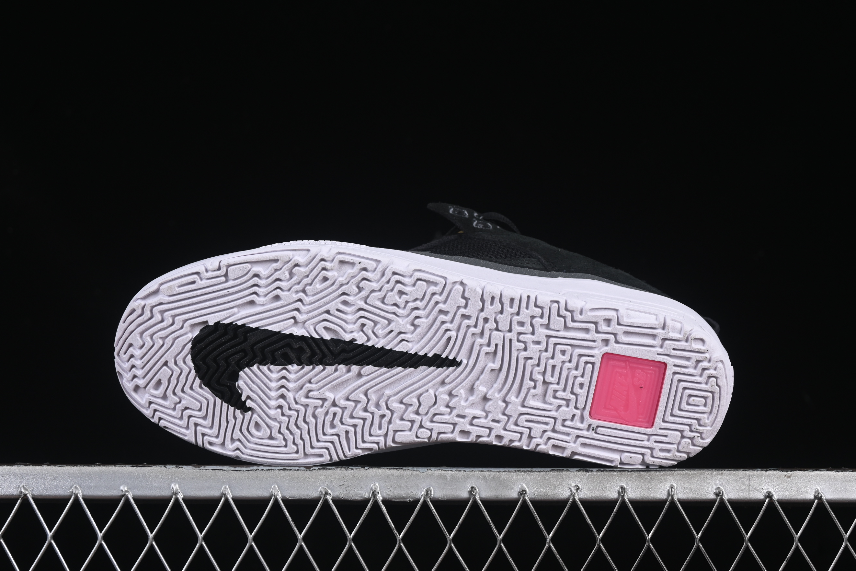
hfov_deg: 25.7
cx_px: 433
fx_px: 1878
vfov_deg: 17.3
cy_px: 279
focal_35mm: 79
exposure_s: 1/80
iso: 160
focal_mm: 50
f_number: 8
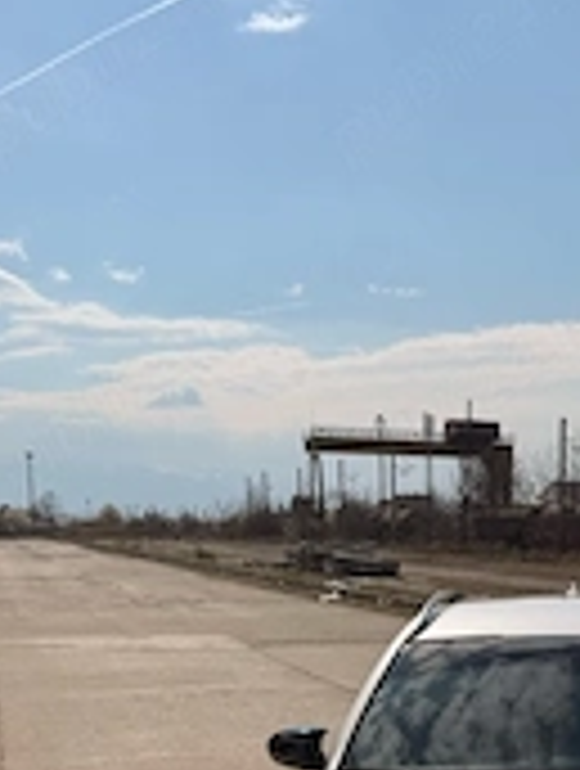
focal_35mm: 56
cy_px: 806
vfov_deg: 31.2
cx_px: 562
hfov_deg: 25.1
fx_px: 1246
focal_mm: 6.76
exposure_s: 1/14286
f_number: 1.78
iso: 64
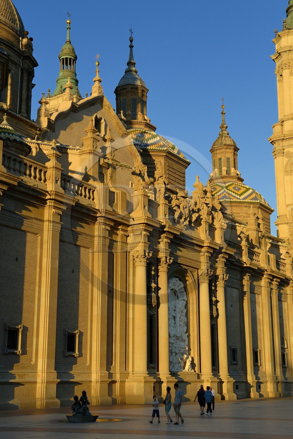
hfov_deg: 27.0
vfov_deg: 39.6
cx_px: 146
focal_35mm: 50
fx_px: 611
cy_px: 220
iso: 200
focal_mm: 50
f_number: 10
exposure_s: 1/160
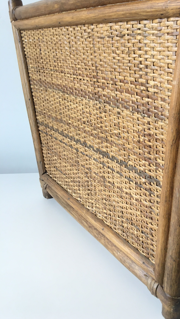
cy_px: 135
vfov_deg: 51.4
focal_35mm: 39
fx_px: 331
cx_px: 147
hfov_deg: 29.6
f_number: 2.2
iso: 32
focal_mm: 4.15
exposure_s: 1/33
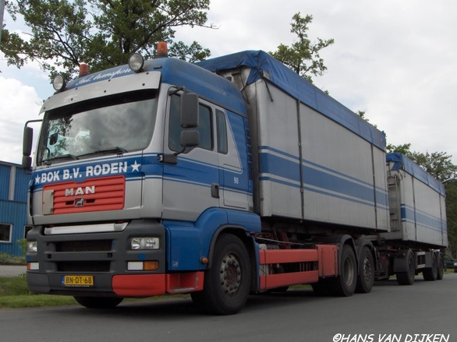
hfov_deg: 46.8
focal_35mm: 40
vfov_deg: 35.9
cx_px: 230
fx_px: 528
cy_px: 175
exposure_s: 1/441
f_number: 4.8
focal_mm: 8
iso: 52
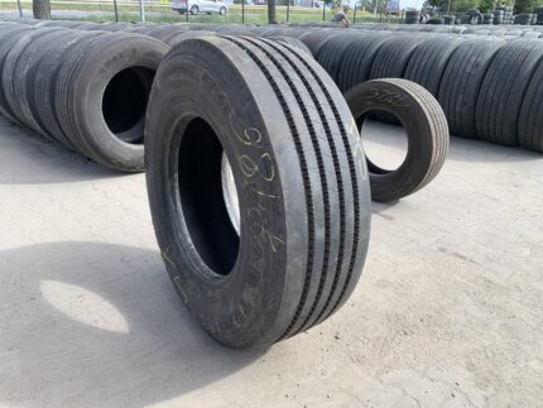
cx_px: 272
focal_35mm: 26
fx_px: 408
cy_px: 204
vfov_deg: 53.1
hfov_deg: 67.3
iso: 25
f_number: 1.8
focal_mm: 4.25
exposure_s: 1/540
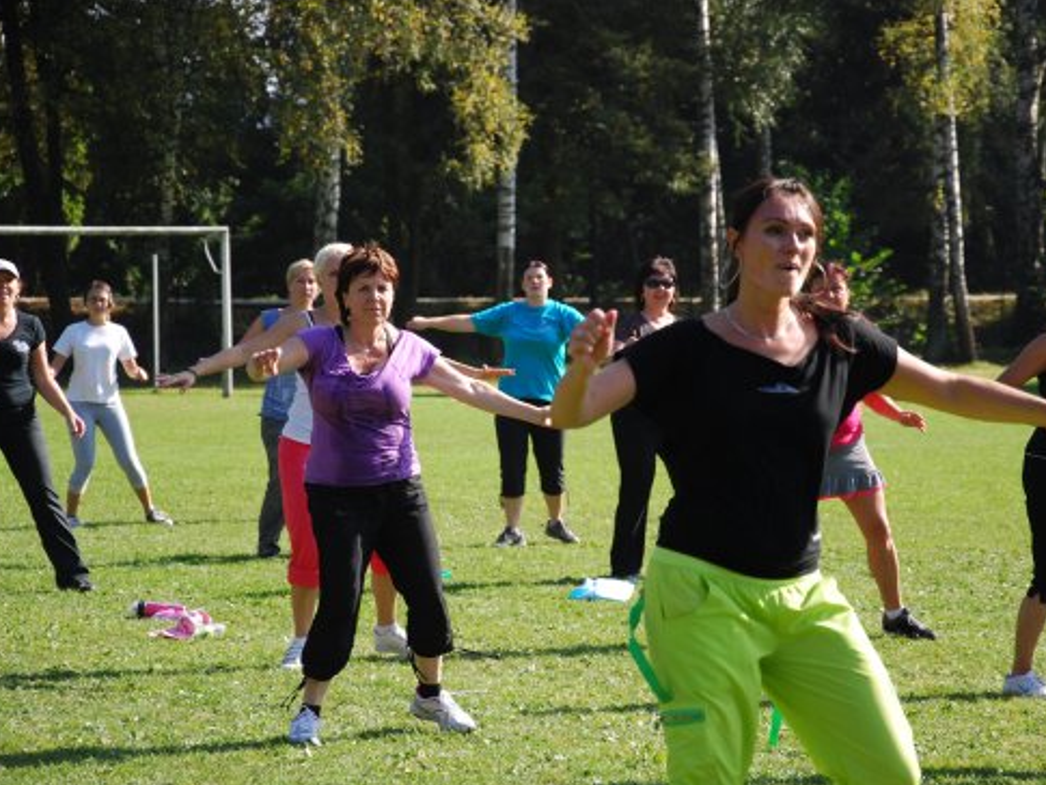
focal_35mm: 131
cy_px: 392
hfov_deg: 15.0
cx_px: 561
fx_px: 3959
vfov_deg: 11.3
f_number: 5.6
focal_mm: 80
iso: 320
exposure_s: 1/500
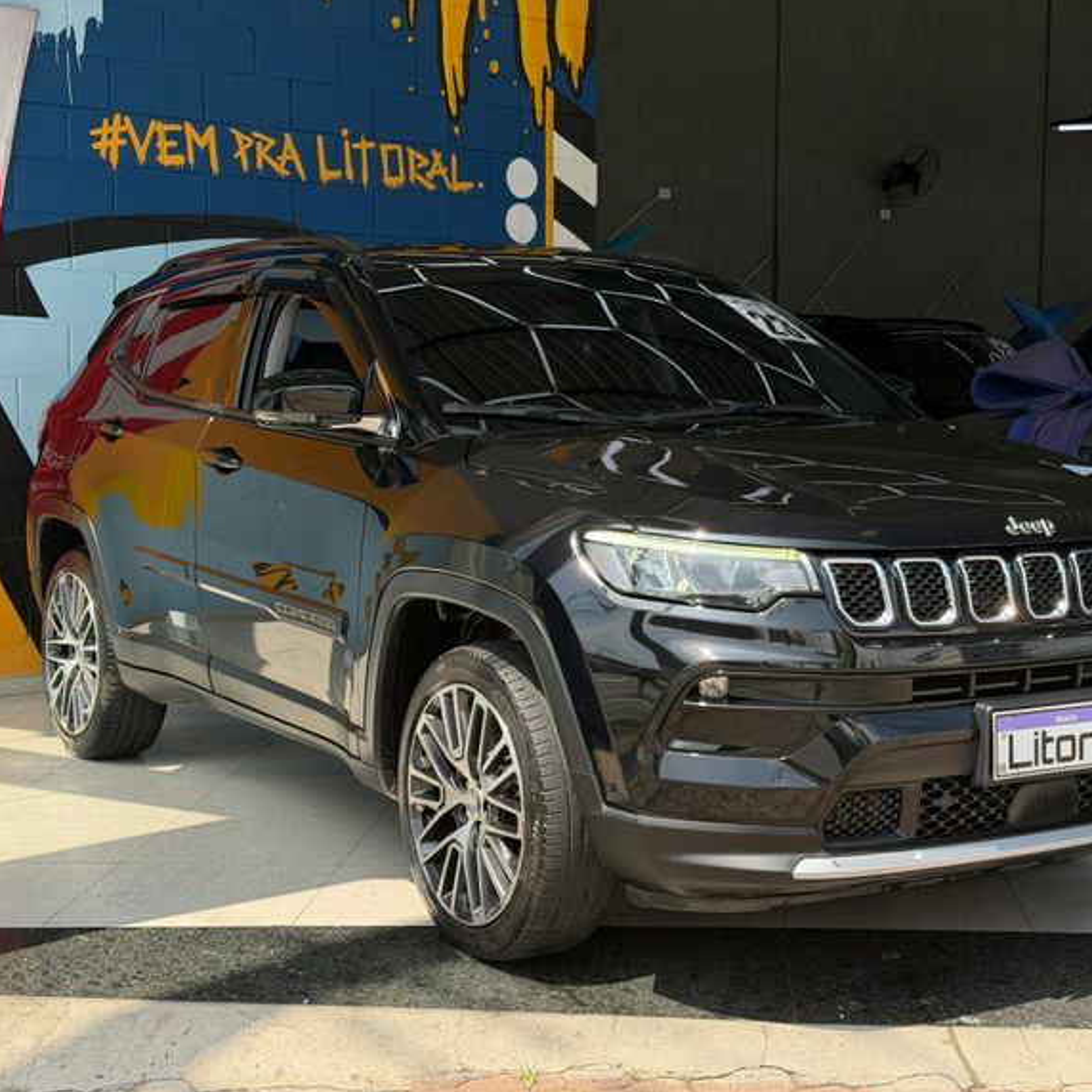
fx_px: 2034
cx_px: 638
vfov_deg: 30.0
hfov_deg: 30.0
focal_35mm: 57
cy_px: 546
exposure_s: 1/2033
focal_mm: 6.76
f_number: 1.78
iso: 100
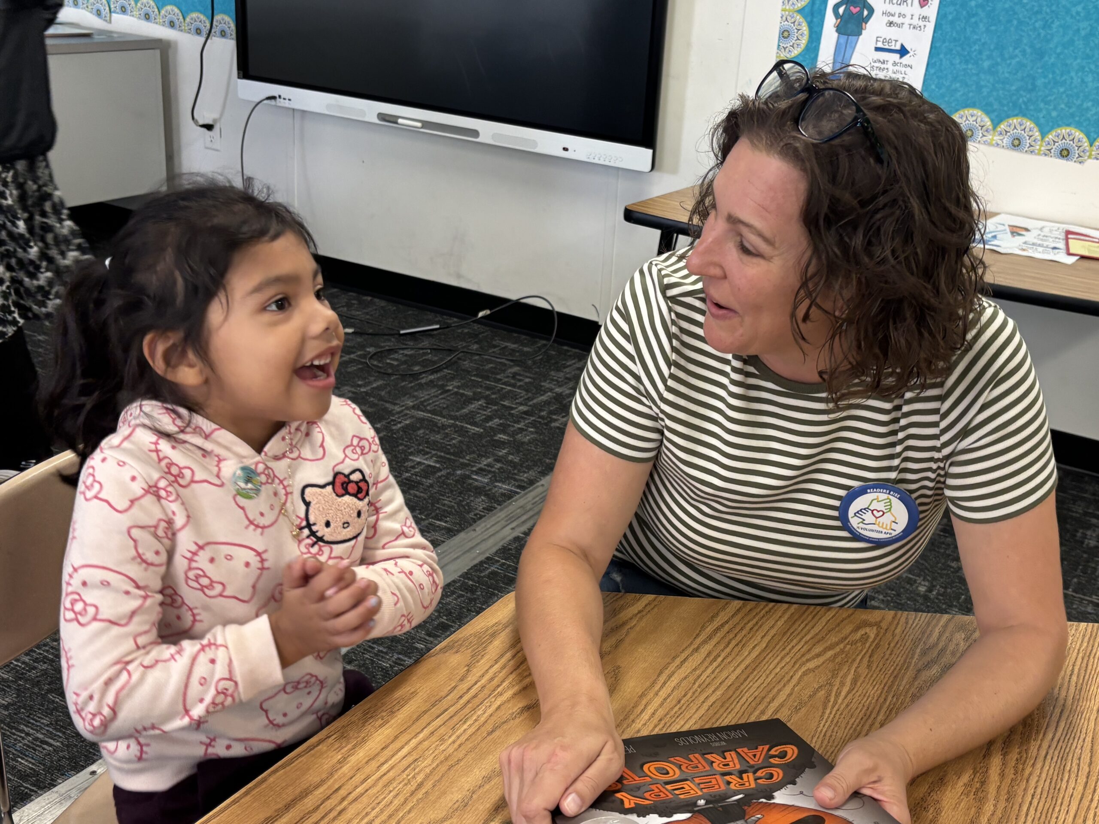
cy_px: 412
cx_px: 550
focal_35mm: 26
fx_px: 825
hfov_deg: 67.3
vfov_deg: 53.1
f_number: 1.6
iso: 125
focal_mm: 5.96
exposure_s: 1/60
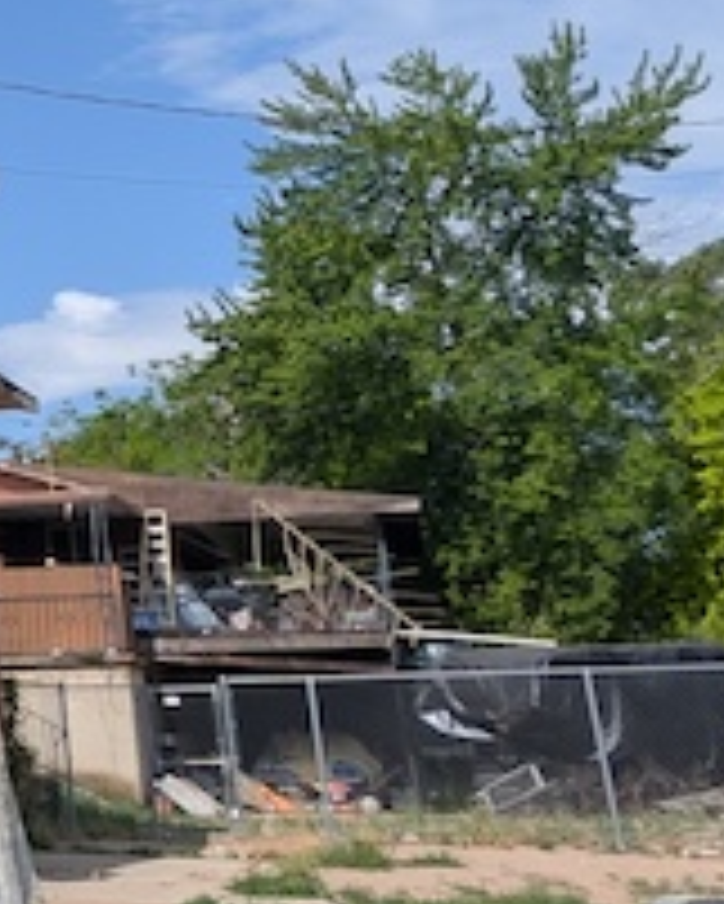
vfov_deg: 29.8
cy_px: 196
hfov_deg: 19.5
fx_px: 1659
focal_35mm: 62
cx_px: -517
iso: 53
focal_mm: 2.02
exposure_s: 1/4082
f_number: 1.7
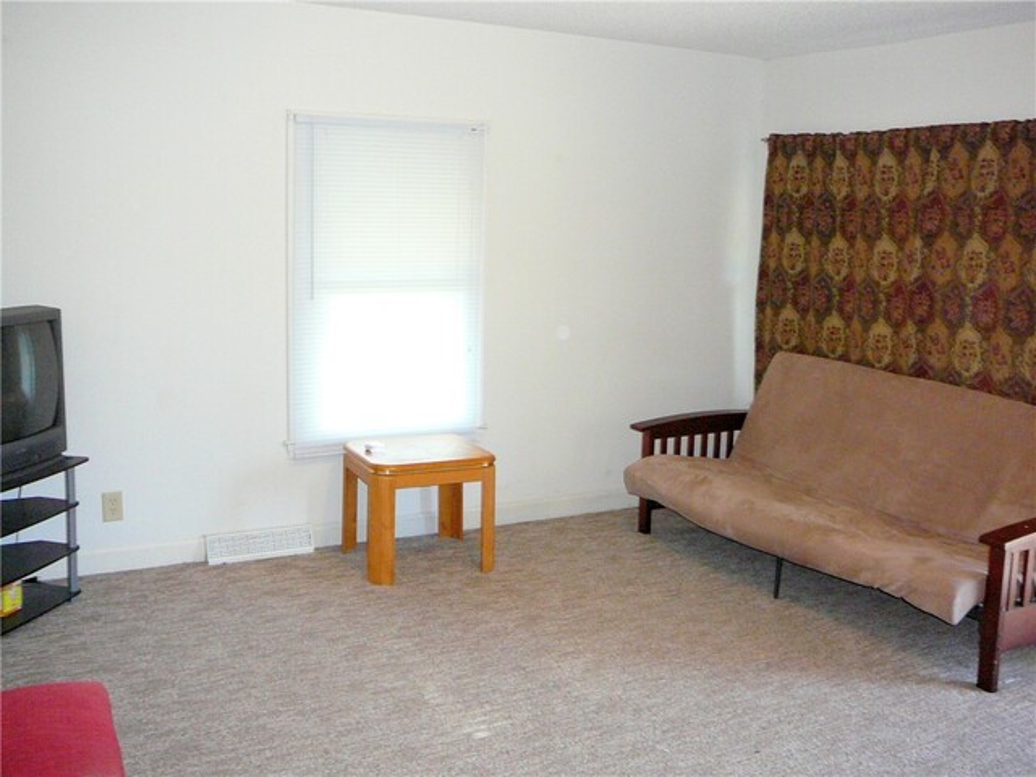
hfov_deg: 52.6
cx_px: 518
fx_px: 1047
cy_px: 388
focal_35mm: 35
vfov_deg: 40.7
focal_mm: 5.2
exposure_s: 1/30
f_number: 2.8
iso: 400
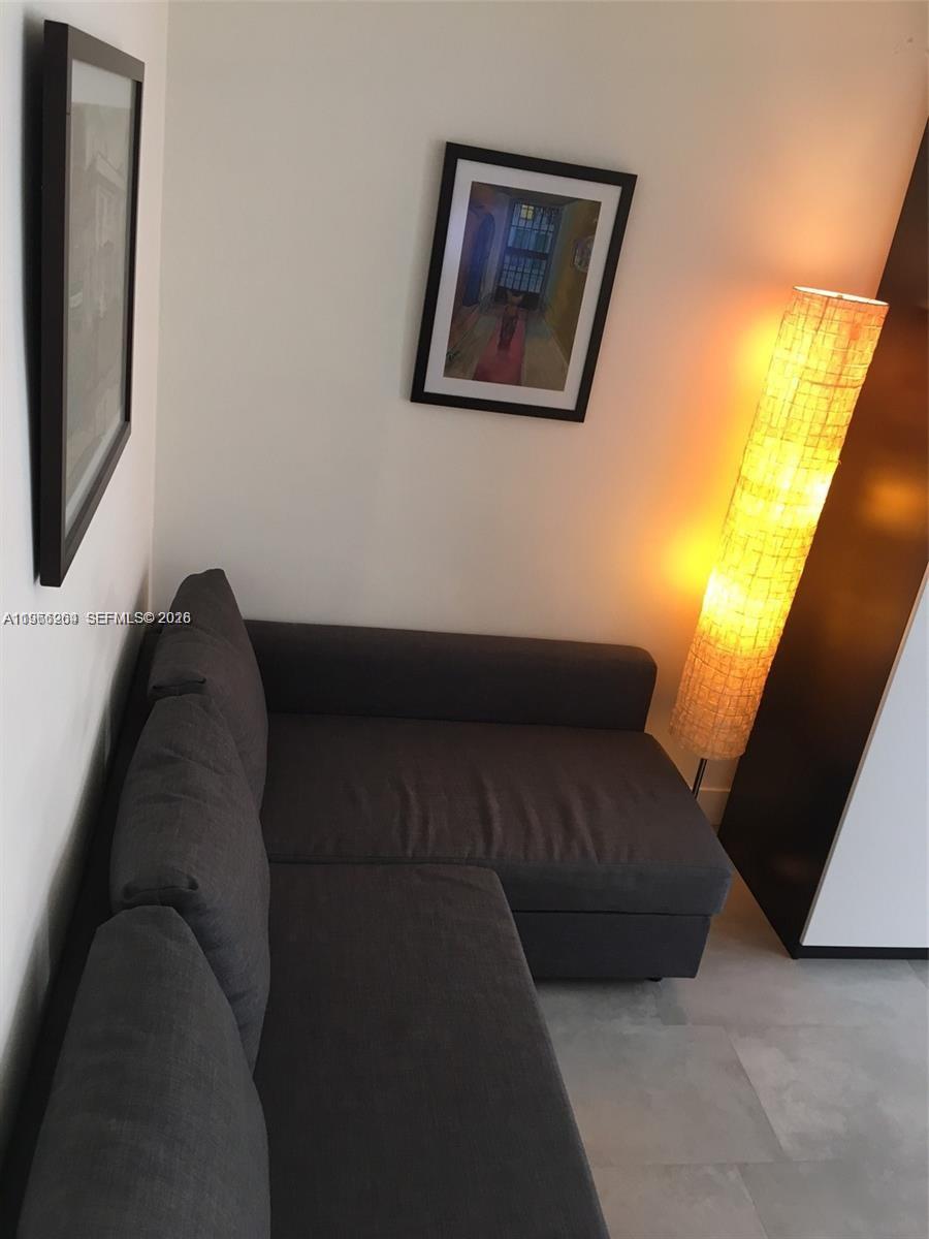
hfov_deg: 48.2
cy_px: 620
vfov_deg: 61.7
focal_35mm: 29
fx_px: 1038
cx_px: 464
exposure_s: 1/30
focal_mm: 4.15
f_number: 2.2
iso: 64
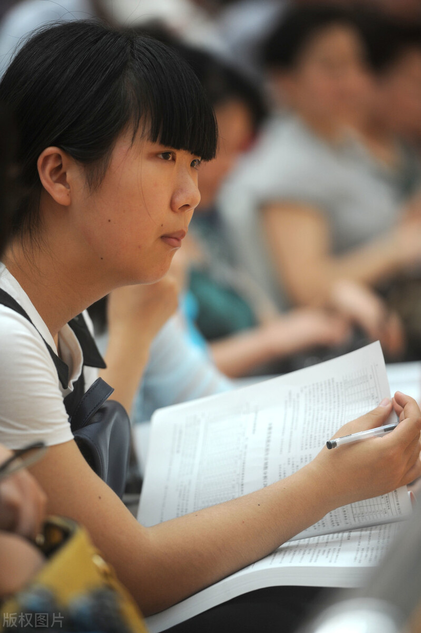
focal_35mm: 200
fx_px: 3511
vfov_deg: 10.3
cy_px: 316
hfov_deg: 6.9
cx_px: 210
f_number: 2.8
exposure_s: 1/60
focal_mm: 200
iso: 400
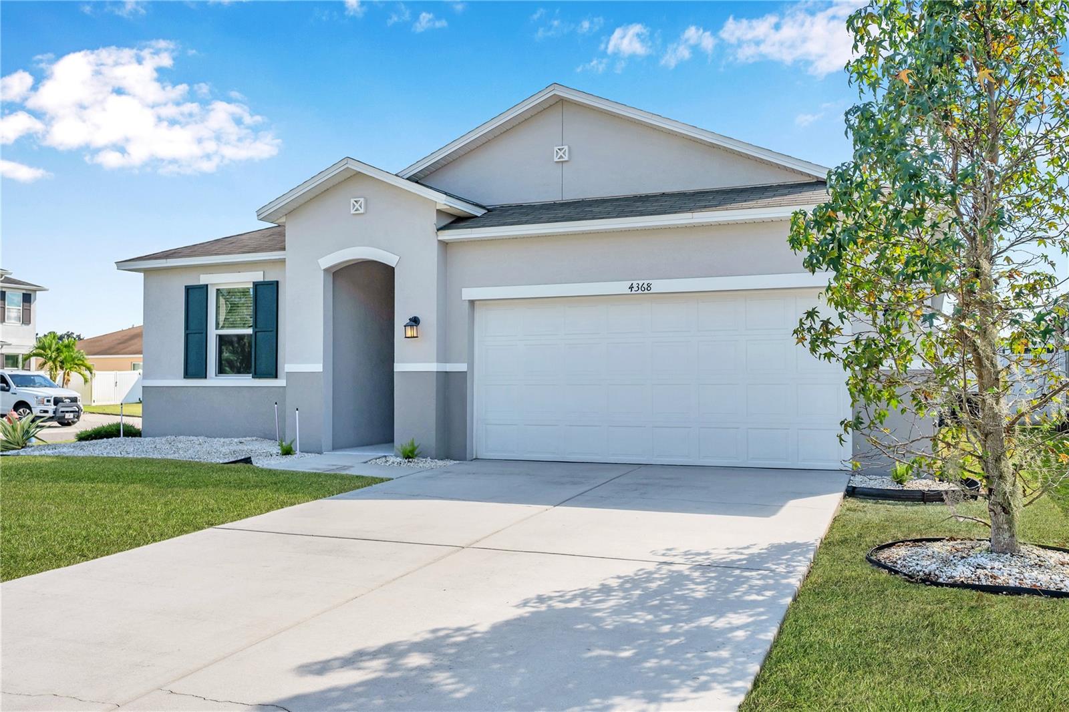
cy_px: 356
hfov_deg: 61.9
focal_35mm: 30
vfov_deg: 43.6
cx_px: 534
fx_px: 891
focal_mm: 30
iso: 400
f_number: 6.3
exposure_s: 1/1600
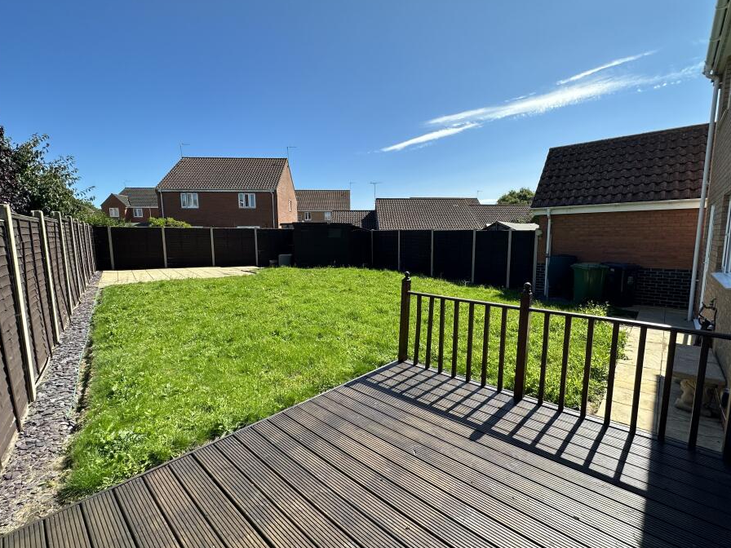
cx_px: 379
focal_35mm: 16
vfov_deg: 78.1
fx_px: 338
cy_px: 277
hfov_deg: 94.5
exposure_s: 1/1304
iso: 50
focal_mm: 2.22
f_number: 2.2
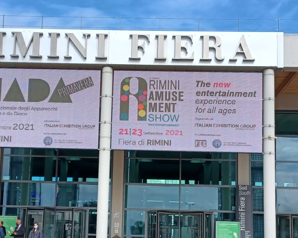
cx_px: 142
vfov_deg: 26.0
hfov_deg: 32.5
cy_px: 169
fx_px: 512
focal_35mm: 58
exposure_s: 1/341
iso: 32
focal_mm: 4.6
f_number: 1.8
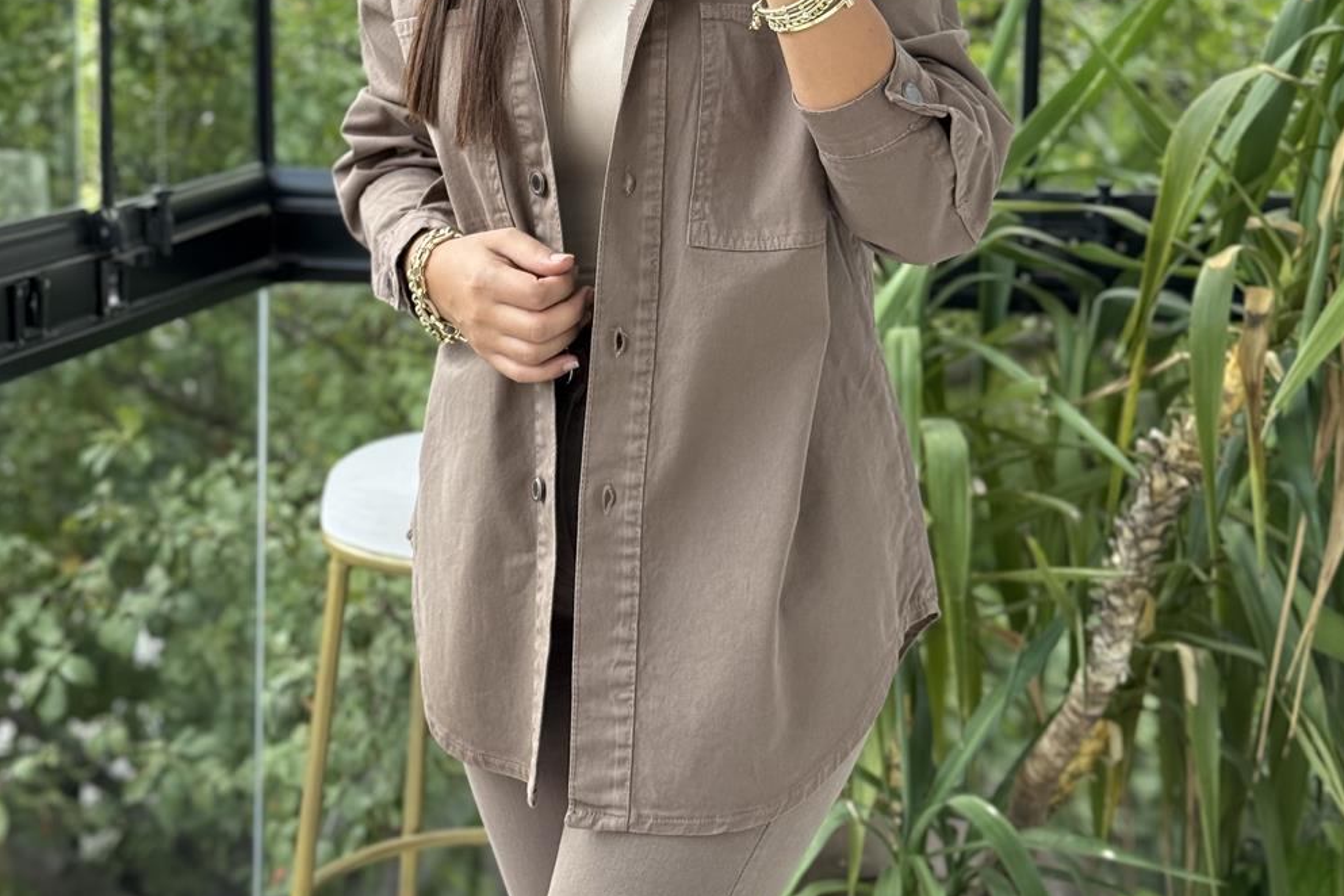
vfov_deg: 20.1
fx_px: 2501
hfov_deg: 30.1
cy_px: 212
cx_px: 674
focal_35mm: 67
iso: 80
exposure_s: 1/246
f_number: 1.78
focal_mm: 6.76
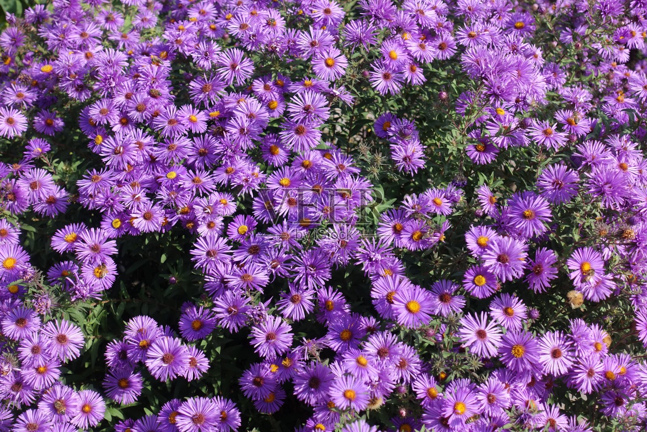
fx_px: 953
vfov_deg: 25.5
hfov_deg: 37.5
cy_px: 216
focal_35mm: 53
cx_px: 324
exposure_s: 1/640
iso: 125
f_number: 4
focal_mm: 19.29
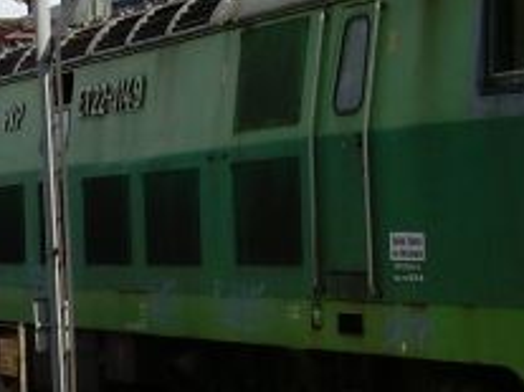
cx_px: 119
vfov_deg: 10.1
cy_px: 187
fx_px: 2224
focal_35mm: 147
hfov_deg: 13.4
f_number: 4.6
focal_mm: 6.3
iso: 50
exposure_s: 1/500
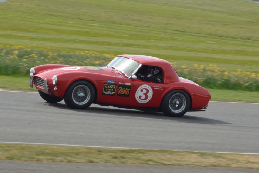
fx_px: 1457
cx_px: 130
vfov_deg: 6.8
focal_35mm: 202
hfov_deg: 10.2
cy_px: 86
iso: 400
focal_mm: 135
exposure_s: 1/400
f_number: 13
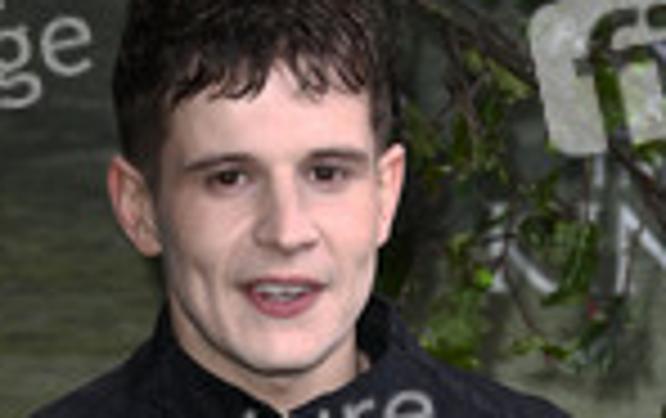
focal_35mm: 335
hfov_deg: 6.3
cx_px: 351
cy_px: 724
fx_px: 6090
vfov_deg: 3.9
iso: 640
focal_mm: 122
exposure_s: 1/250
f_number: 5.6
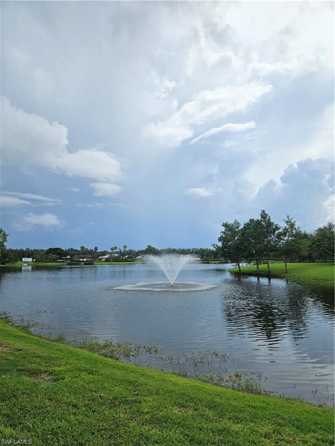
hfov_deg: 58.9
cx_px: 168
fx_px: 297
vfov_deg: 73.9
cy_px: 223
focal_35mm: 23
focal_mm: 5.4
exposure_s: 1/4432
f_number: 1.8
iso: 25
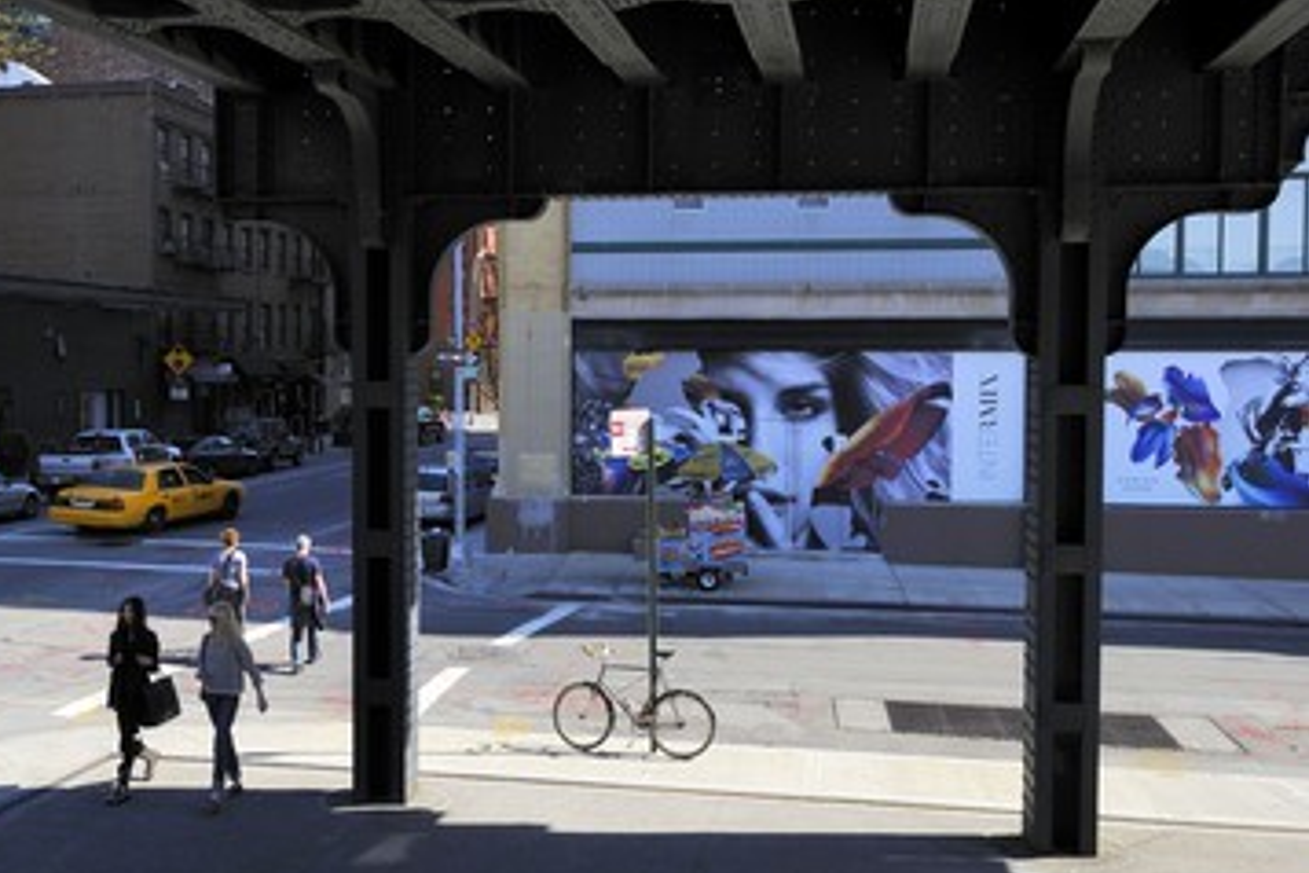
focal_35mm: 40
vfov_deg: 33.4
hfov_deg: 48.2
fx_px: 1454
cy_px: 414
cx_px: 543
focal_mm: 34
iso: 200
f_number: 10
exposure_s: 1/160
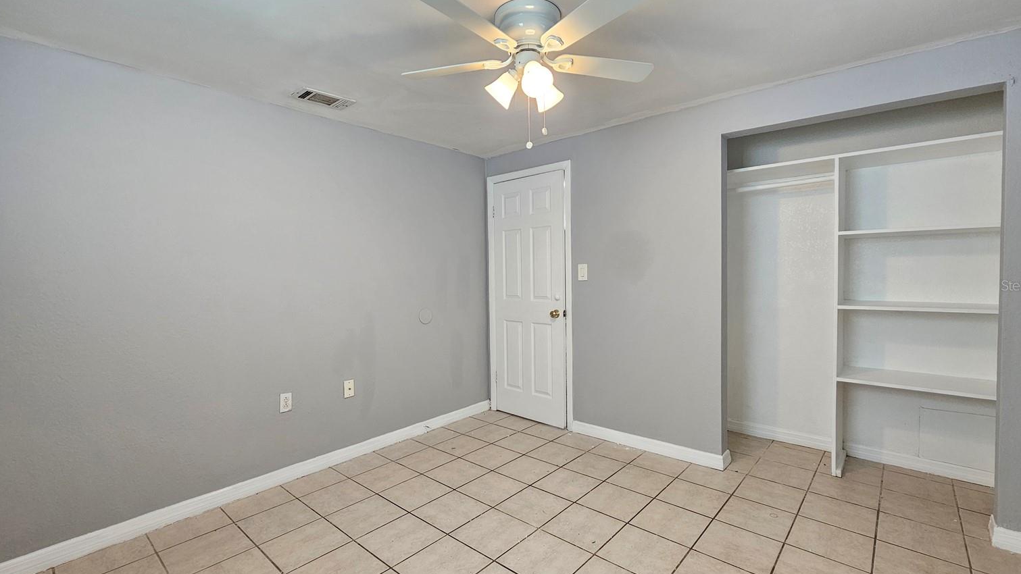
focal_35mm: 15
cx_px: 524
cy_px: 285
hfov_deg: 103.0
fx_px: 406
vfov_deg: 70.5
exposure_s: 1/60
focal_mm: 2.2
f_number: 2.2
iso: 160
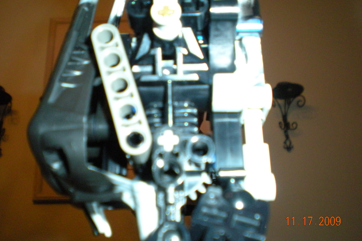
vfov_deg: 33.4
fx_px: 402
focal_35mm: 40
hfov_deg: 48.5
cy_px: 113
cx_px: 180
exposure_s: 1/60
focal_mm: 6.3
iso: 400
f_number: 3.1
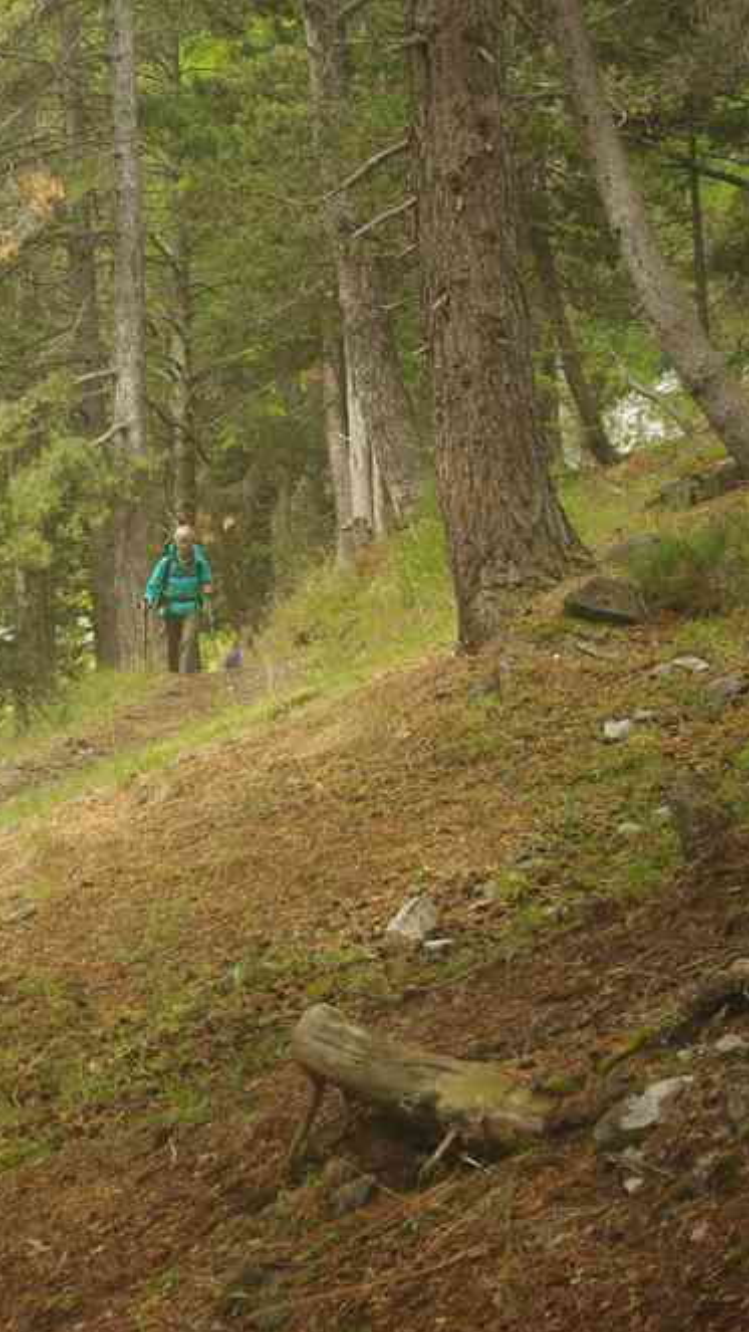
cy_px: 667
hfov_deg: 11.7
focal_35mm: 102
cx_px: -103
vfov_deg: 21.0
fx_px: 3593
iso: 400
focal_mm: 43
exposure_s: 1/50
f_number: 4.5
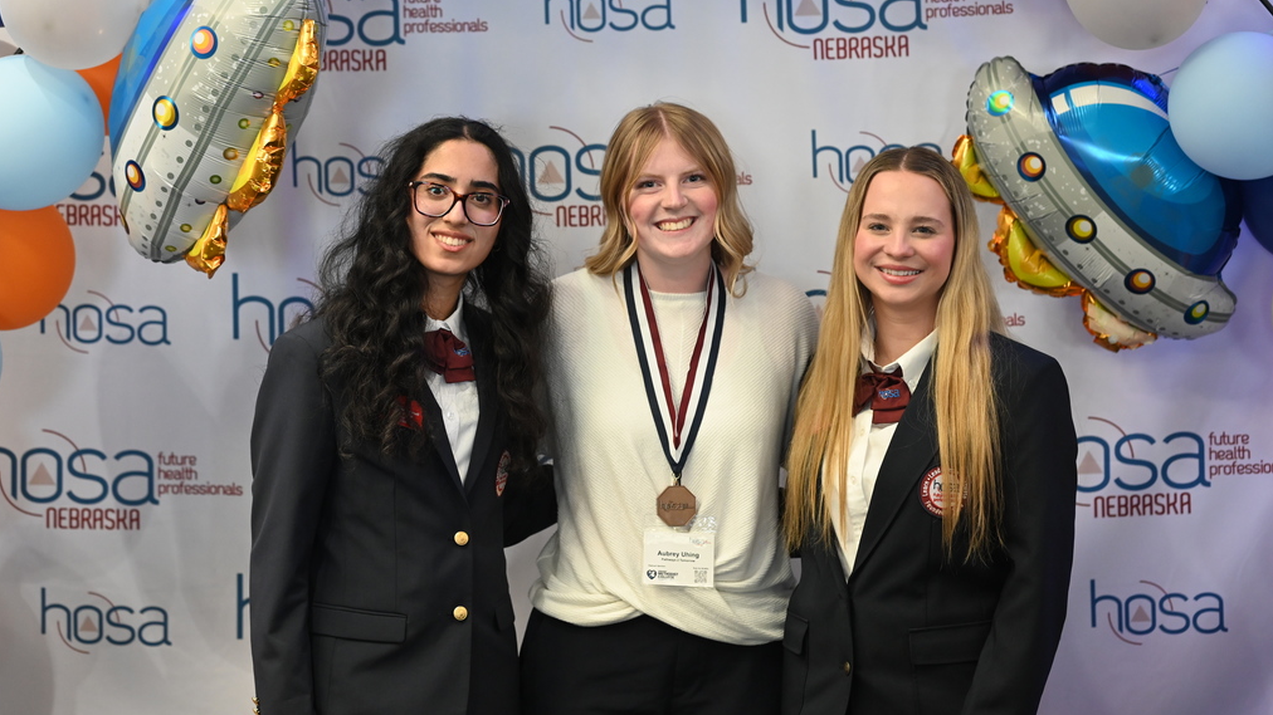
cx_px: 638
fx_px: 3038
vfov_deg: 13.4
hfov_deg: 23.7
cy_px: 391
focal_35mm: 90
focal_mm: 85
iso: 2200
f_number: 2.8
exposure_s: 1/125
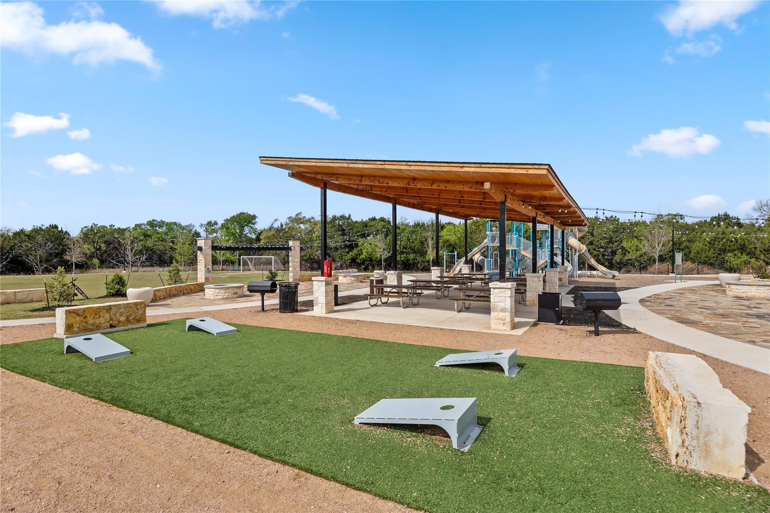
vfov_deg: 67.4
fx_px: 385
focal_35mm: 18
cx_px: 385
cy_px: 256
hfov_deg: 90.0
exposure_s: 1/500
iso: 250
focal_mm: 18
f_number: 8
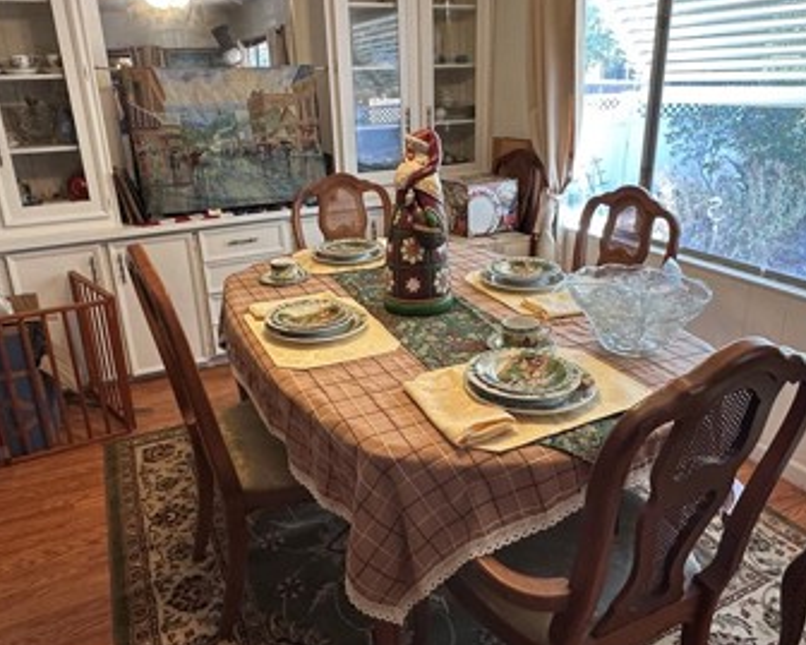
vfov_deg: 54.9
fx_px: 620
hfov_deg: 66.0
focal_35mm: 26
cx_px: 396
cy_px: 293
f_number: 2.2
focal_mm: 2.22
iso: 160
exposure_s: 1/120
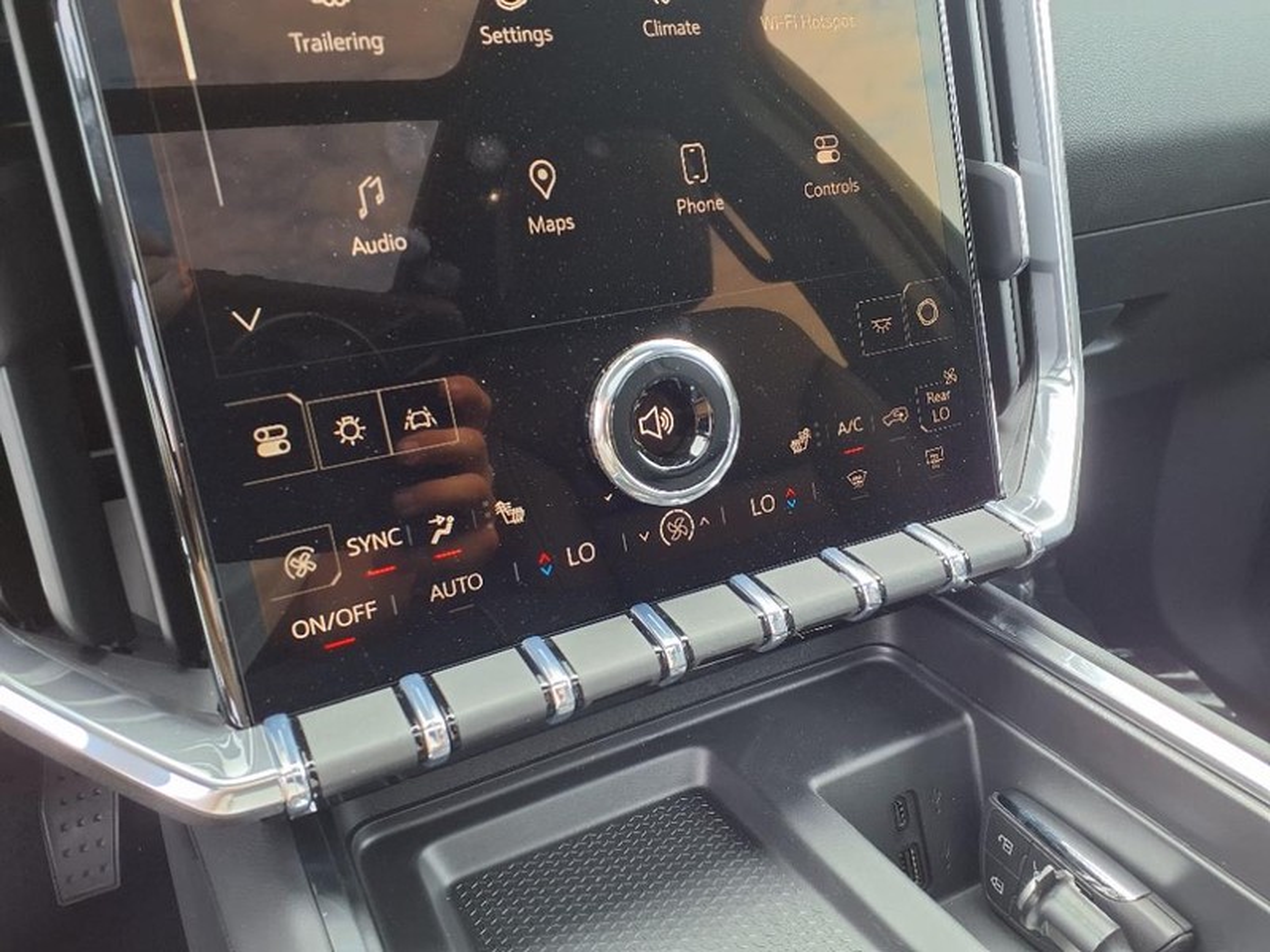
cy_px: 476
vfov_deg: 51.4
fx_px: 991
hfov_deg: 65.3
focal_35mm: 27
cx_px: 635
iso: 80
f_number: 1.9
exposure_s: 1/40
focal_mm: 3.58
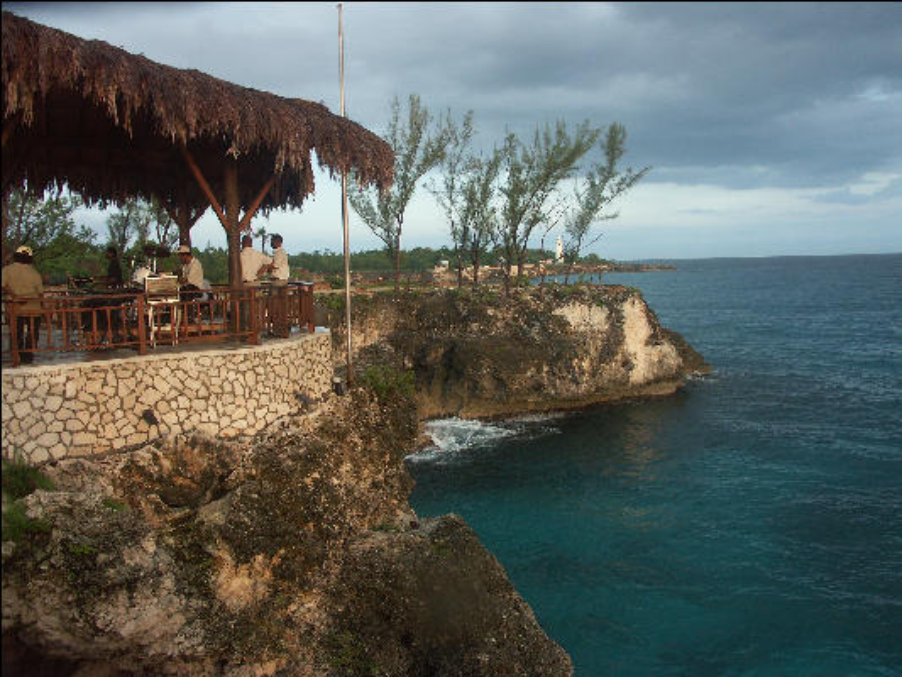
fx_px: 730
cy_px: 338
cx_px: 451
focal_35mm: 28
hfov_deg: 63.4
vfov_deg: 49.8
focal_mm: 7.21
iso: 100
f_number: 3.2
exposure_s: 1/80
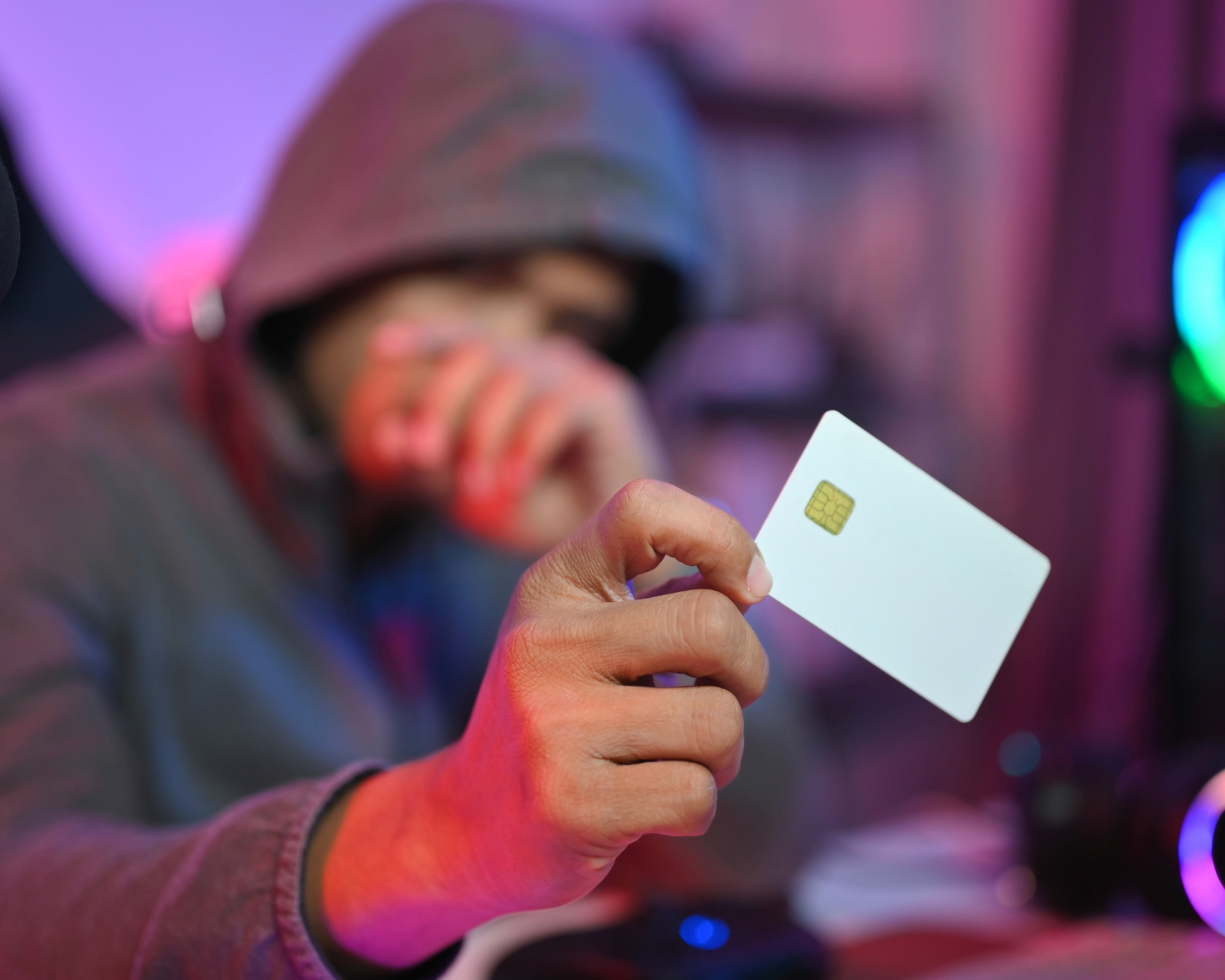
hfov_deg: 33.0
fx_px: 2066
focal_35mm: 57
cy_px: 489
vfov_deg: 26.7
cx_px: 621
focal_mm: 50
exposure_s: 1/100
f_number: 1.8
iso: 500
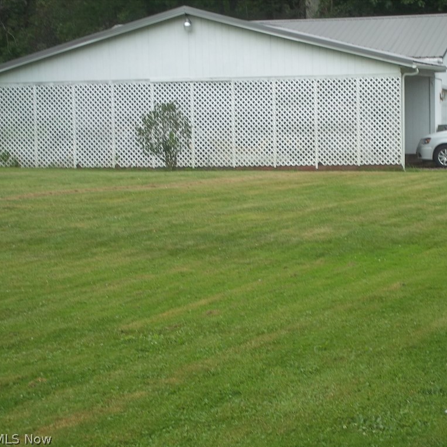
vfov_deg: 17.1
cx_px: 291
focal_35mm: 102
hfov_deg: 17.0
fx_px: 1490
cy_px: 224
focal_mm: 15.4
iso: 80
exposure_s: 1/160
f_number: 5
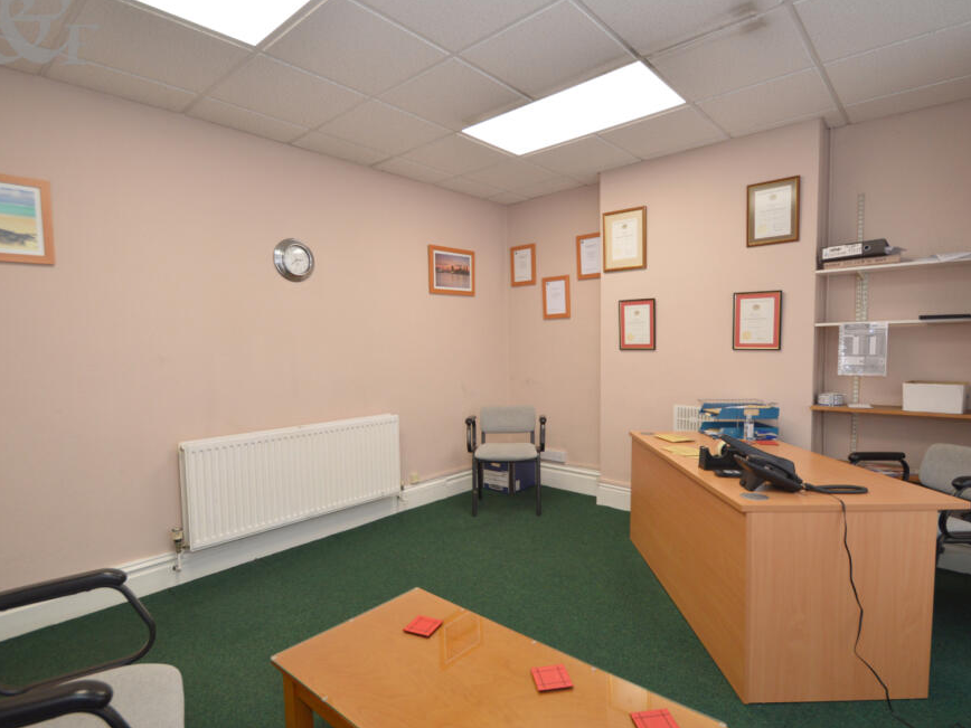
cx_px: 498
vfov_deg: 74.7
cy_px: 358
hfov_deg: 91.0
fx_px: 477
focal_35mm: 17
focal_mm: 10
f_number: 4
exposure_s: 1/60
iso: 400
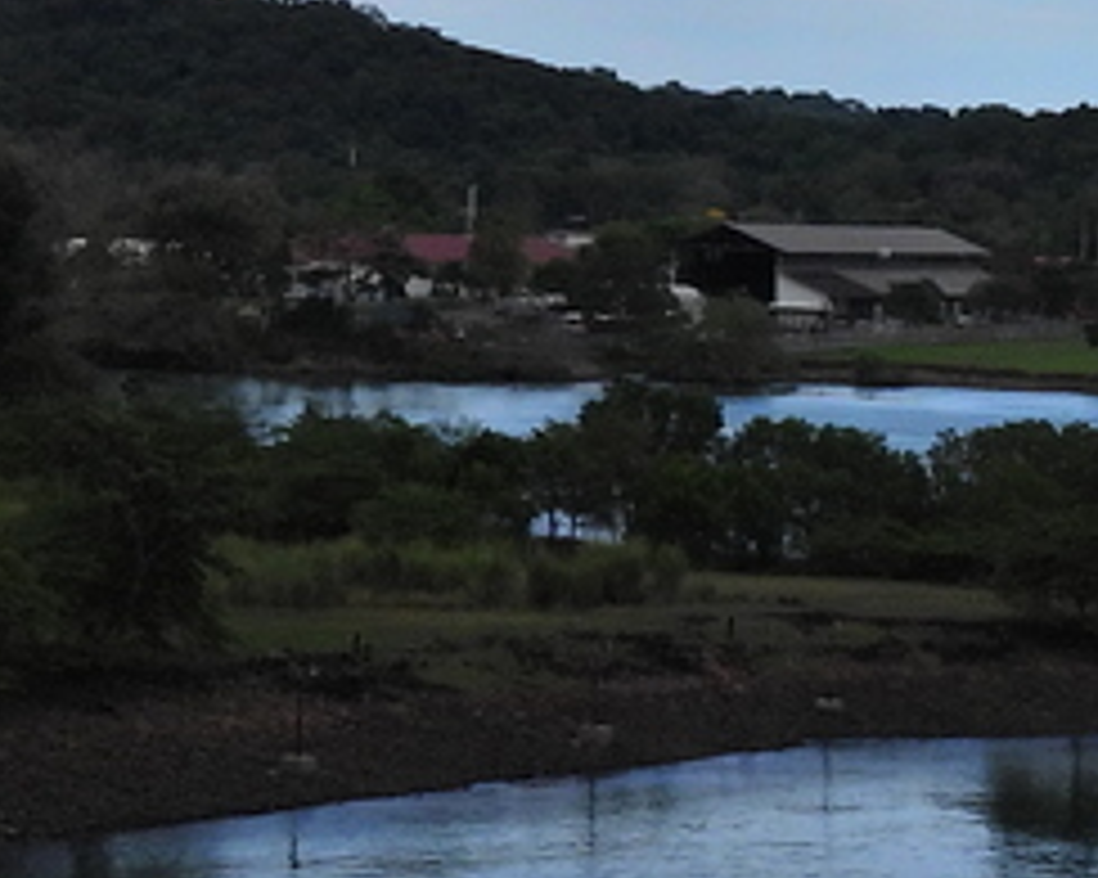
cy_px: 401
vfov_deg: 9.1
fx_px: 5490
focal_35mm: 169
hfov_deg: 11.4
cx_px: 936
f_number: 3.5
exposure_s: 1/1600
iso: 100
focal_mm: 5.9
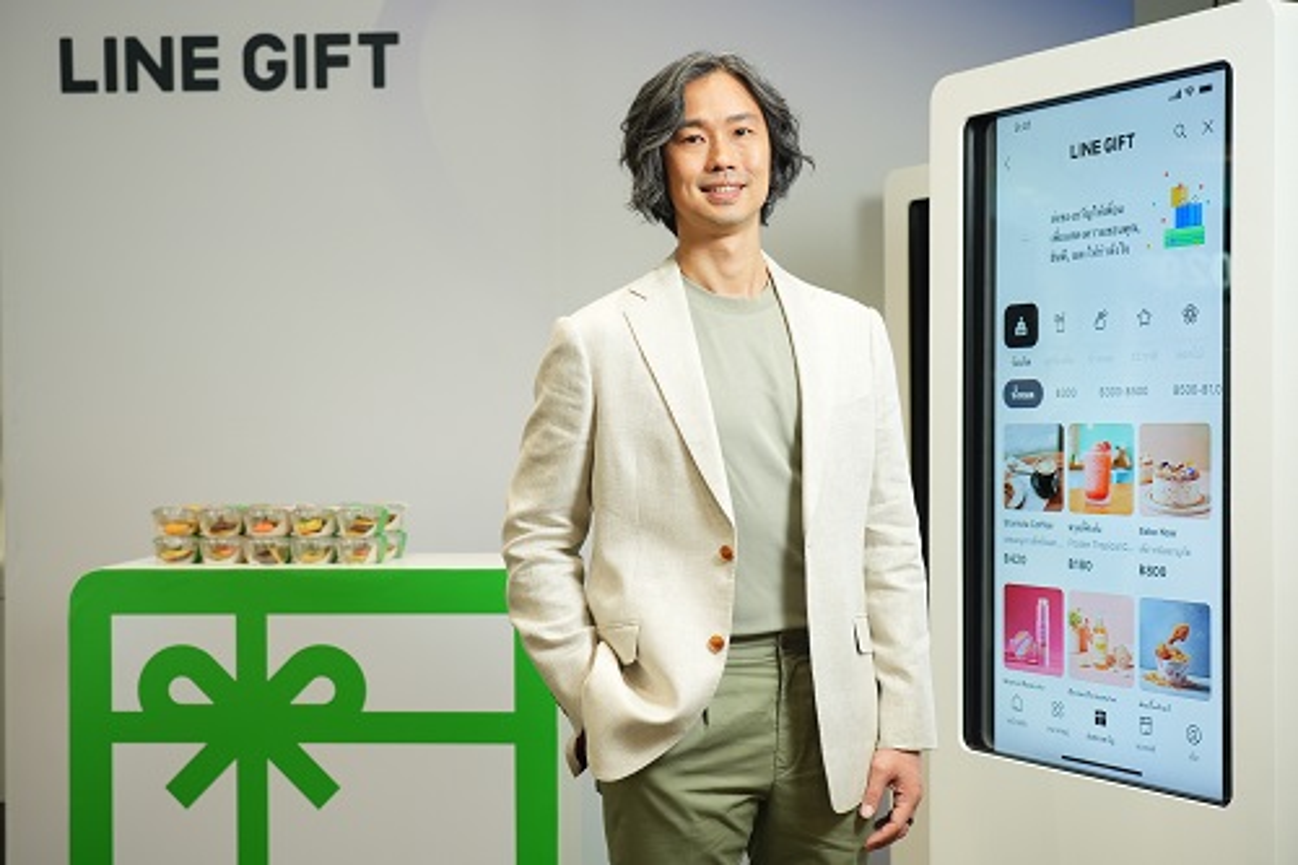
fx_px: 1730
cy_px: 432
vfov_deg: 28.1
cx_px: 649
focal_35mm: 48
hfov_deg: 41.1
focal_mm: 48
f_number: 4.5
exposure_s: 1/50
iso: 1000
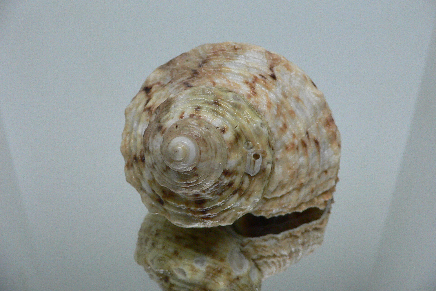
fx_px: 448
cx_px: 221
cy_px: 134
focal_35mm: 37
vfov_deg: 35.9
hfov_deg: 51.9
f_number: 2.8
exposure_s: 1/60
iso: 200
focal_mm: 4.6
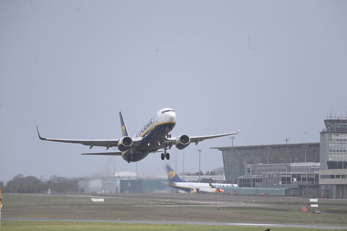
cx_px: 174
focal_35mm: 500
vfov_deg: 2.7
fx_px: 4818
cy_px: 116
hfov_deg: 4.1
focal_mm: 500
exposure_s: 1/4000
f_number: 5.6
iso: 1000
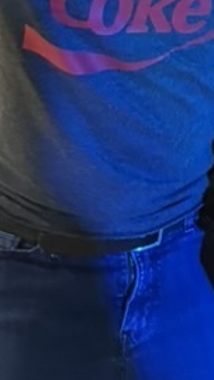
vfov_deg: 18.7
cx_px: 321
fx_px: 998
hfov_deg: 11.7
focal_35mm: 99
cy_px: -213
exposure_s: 1/35
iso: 800
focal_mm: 6.76
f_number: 1.78
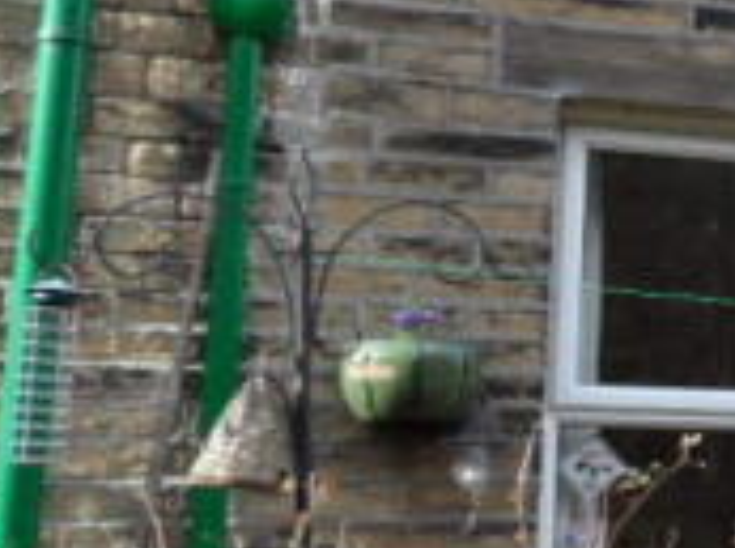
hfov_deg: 19.7
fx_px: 1716
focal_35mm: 81
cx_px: 1209
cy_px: 240
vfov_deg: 18.1
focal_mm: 3.9
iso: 80
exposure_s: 1/125
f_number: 3.2
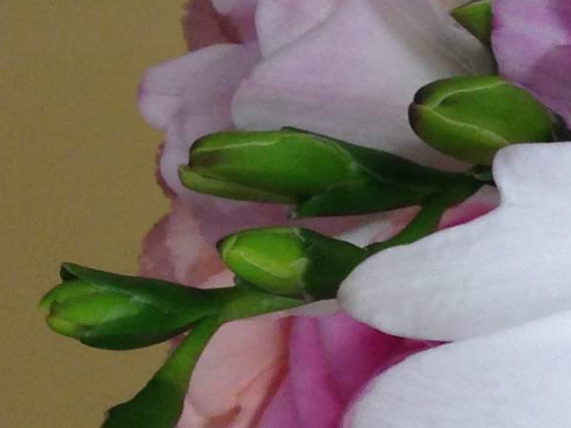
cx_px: 1313
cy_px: 109
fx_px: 3017
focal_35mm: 183
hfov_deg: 9.7
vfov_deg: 8.1
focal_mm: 4.12
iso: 64
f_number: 2.4
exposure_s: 1/20
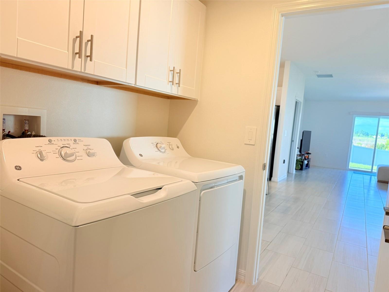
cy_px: 146
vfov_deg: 56.8
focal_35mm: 24
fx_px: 270
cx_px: 194
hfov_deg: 71.6
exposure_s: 1/125
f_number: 1.78
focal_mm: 6.76
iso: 100
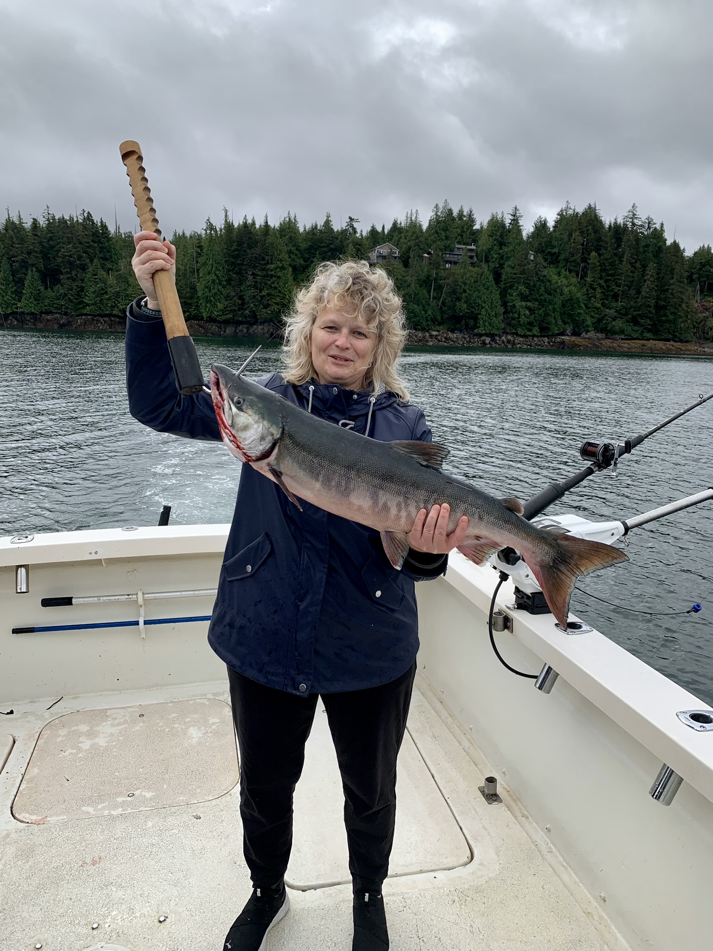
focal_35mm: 26
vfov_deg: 67.3
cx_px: 356
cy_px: 476
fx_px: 714
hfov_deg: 53.1
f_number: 1.8
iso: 25
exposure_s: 1/2208
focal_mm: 4.25
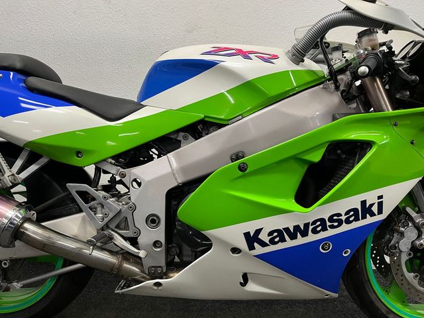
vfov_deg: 53.1
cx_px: 212
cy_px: 159
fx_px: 318
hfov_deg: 67.3
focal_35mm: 26
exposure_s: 1/50
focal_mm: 5.1
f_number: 1.6
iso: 80
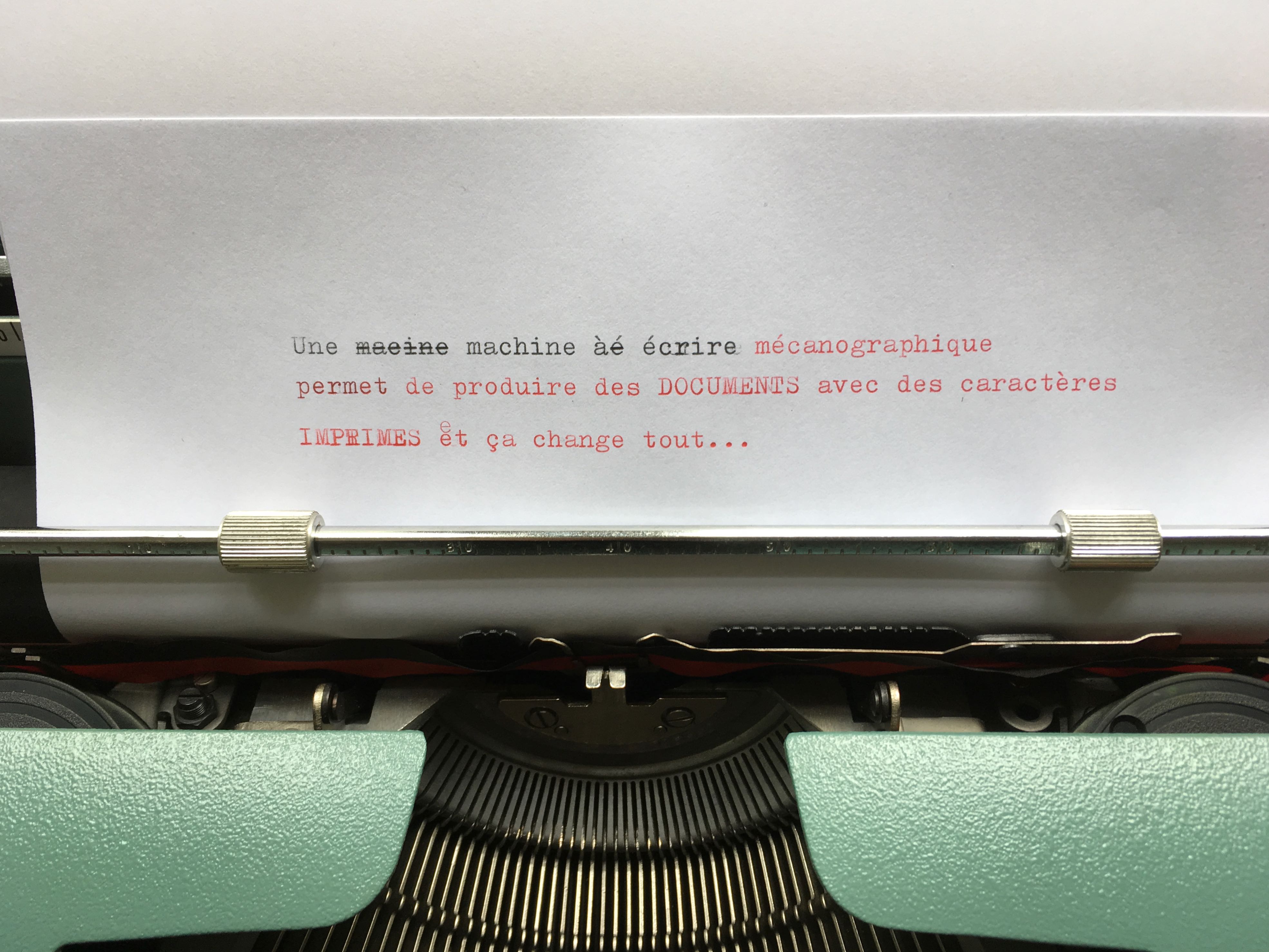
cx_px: 634
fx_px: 1063
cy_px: 476
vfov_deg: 48.2
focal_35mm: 29
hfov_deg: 61.7
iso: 32
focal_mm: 4.15
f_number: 2.2
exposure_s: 1/50
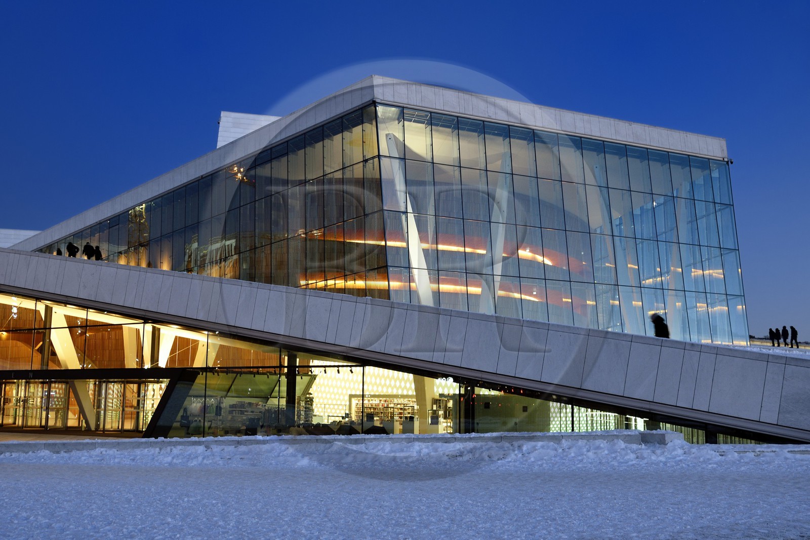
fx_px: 765
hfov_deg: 55.8
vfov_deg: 38.9
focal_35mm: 34
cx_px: 405
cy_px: 270
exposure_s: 1/10
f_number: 6.3
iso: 800
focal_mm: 34
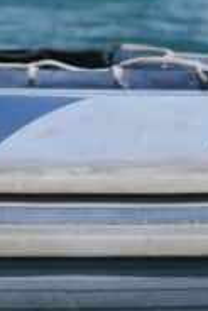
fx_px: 10838
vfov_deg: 1.6
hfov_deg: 1.1
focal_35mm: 1253
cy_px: 112
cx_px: 282
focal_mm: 200
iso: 500
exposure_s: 1/2500
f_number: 6.3
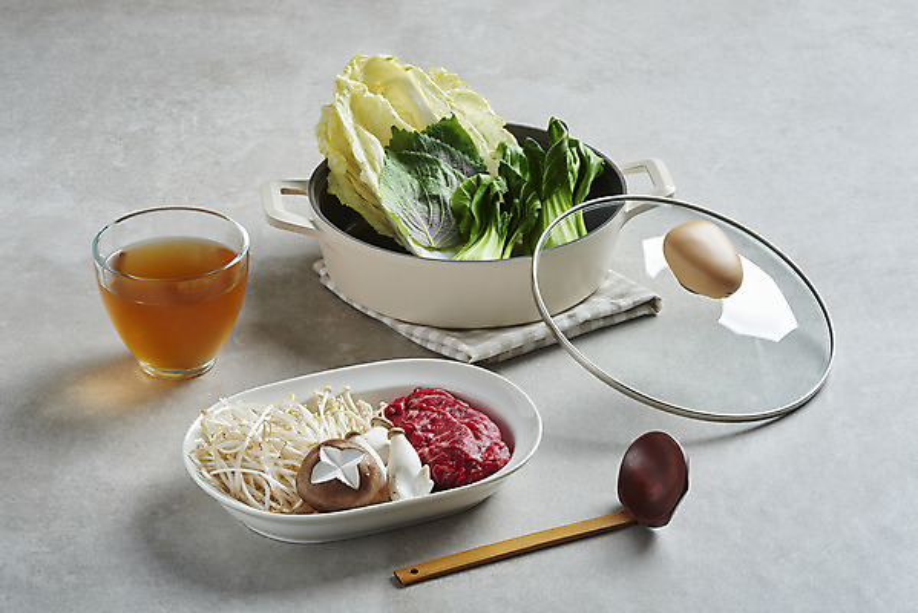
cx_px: 459
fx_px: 2679
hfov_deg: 19.4
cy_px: 306
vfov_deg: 13.1
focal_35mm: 105
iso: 100
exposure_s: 1/125
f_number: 20
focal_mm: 105
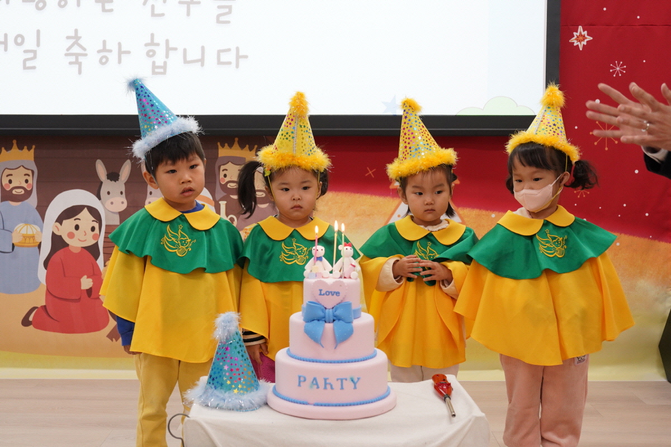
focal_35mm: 49
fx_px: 913
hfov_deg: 40.3
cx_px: 336
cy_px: 224
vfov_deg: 27.5
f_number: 6.3
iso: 2500
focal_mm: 49
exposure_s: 1/125
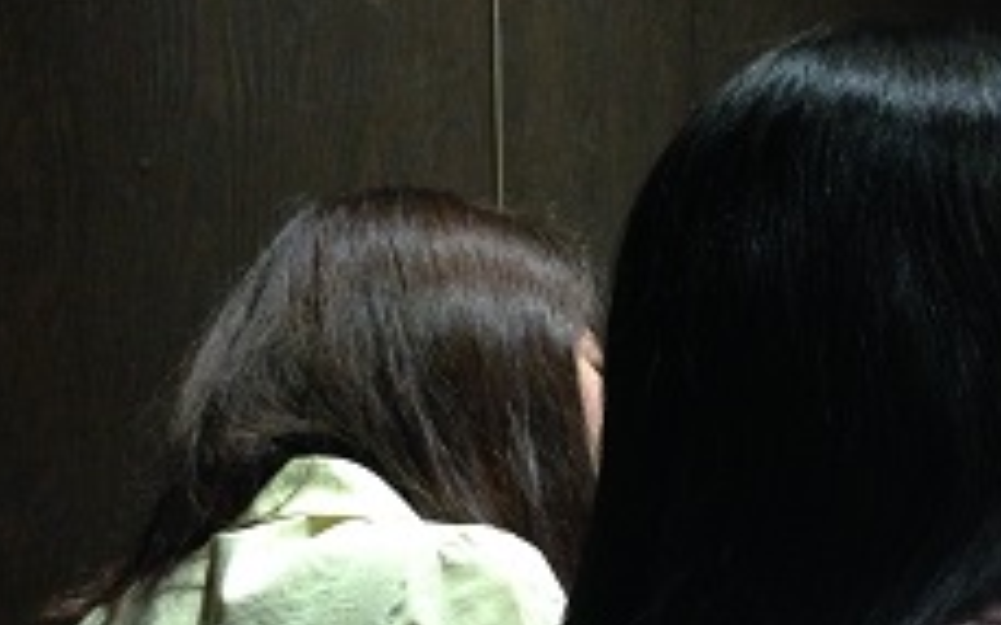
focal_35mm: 75
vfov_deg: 16.8
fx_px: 2046
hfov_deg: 27.1
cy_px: 712
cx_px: 774
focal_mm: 4.12
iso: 400
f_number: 2.4
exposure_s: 1/17
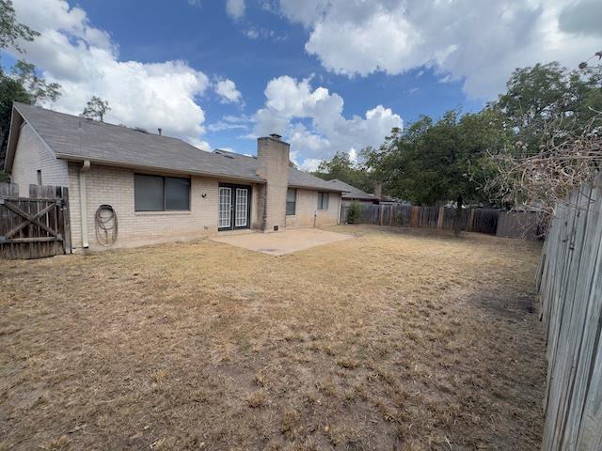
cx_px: 301
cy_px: 226
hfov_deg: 102.1
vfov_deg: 85.7
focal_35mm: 14
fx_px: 243
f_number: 2.2
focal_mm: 2.22
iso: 50
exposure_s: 1/831
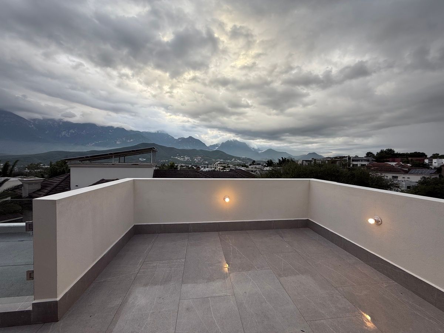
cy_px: 166
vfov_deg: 85.7
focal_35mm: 14
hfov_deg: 102.1
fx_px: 180
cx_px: 222
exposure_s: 1/253
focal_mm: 2.22
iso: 50
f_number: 2.2
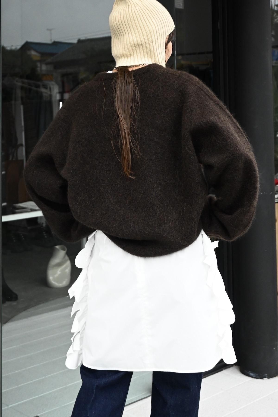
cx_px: 139
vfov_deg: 40.5
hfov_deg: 27.7
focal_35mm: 49
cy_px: 208
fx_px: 565
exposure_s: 1/640
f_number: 5
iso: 3200
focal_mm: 32.5
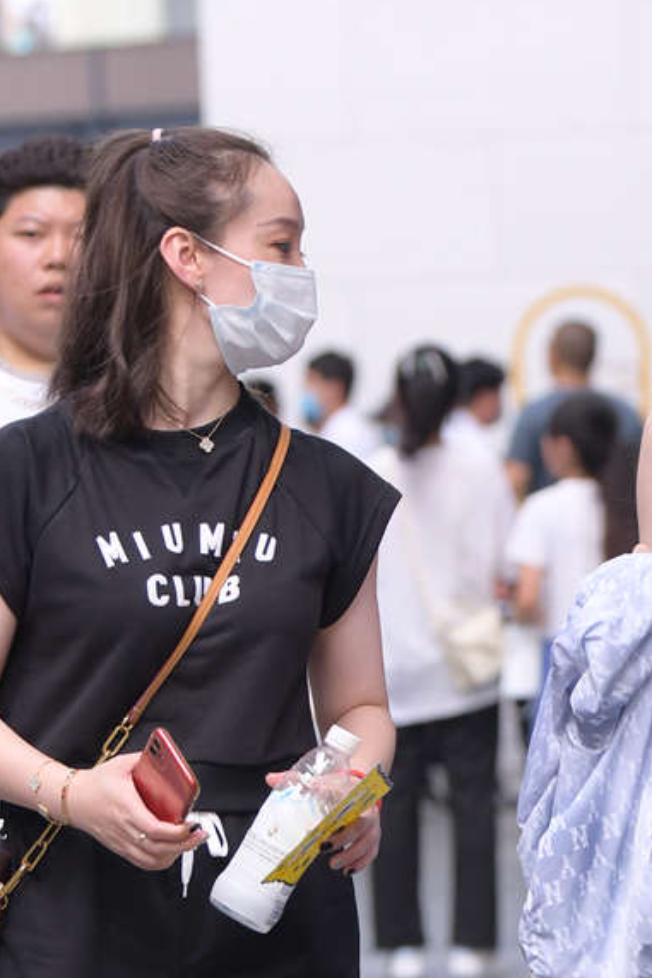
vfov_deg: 6.5
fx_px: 8552
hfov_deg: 4.4
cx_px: 832
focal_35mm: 315
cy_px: 642
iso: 400
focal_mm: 100
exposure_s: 1/500
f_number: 3.5
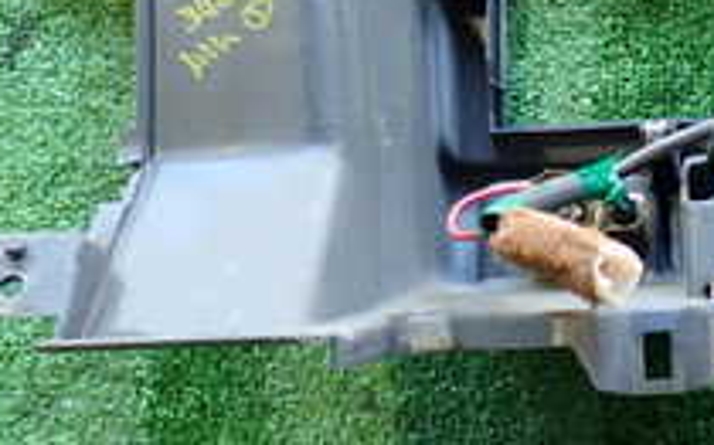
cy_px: 68
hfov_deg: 22.1
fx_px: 1770
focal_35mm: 91
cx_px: 694
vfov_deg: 14.2
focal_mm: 5.4
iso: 200
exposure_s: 1/30
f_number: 2.3
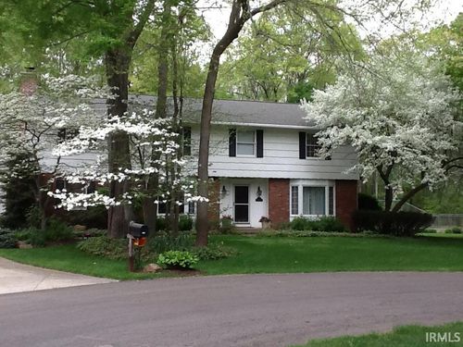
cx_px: 232
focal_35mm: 44
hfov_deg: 42.9
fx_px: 589
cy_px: 174
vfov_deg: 32.9
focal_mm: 2.03
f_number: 2.4
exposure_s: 1/120
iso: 64
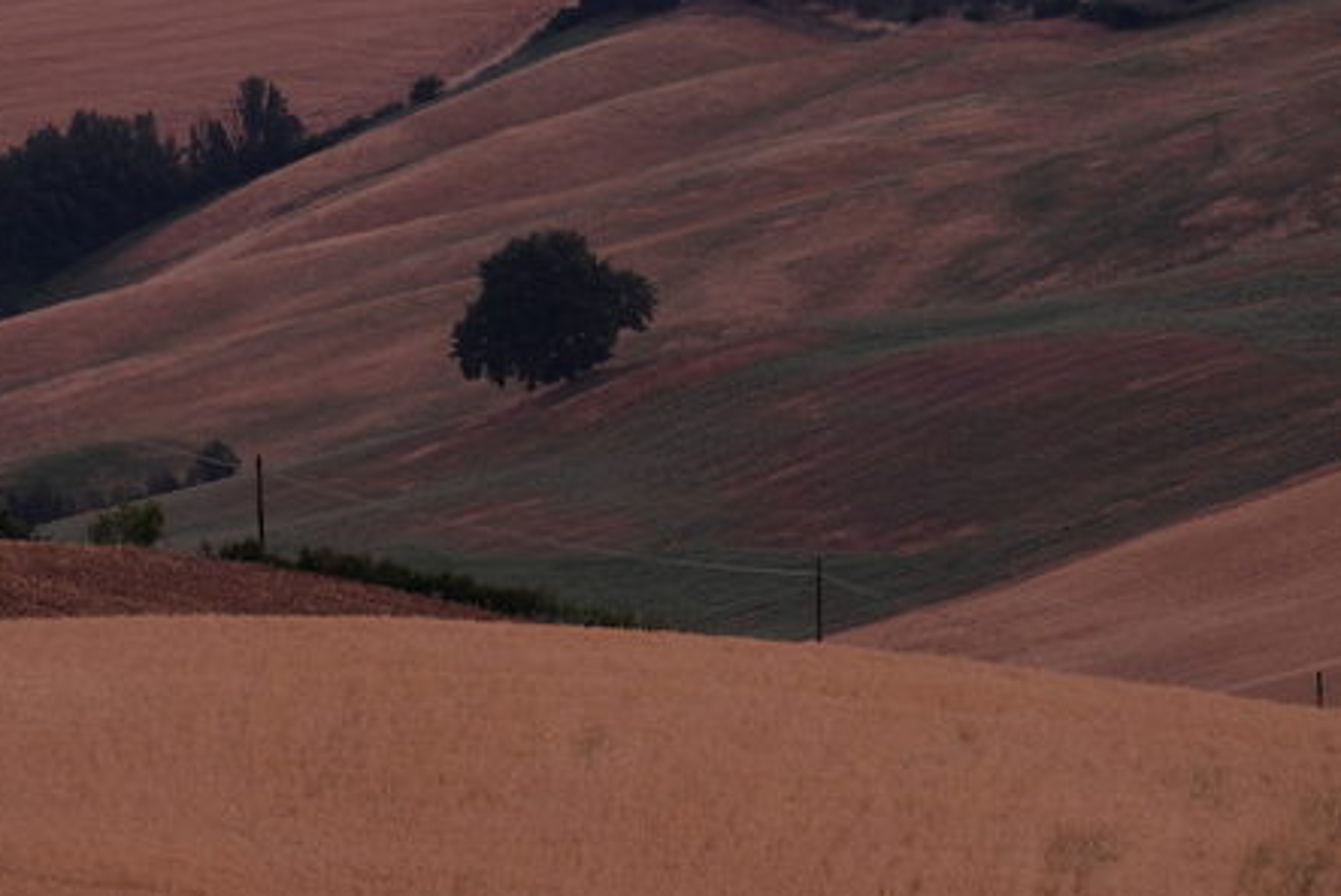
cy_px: 406
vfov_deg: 3.3
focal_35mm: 414
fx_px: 15431
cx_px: 645
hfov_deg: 5.0
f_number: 5.6
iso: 200
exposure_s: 1/750
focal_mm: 203.7
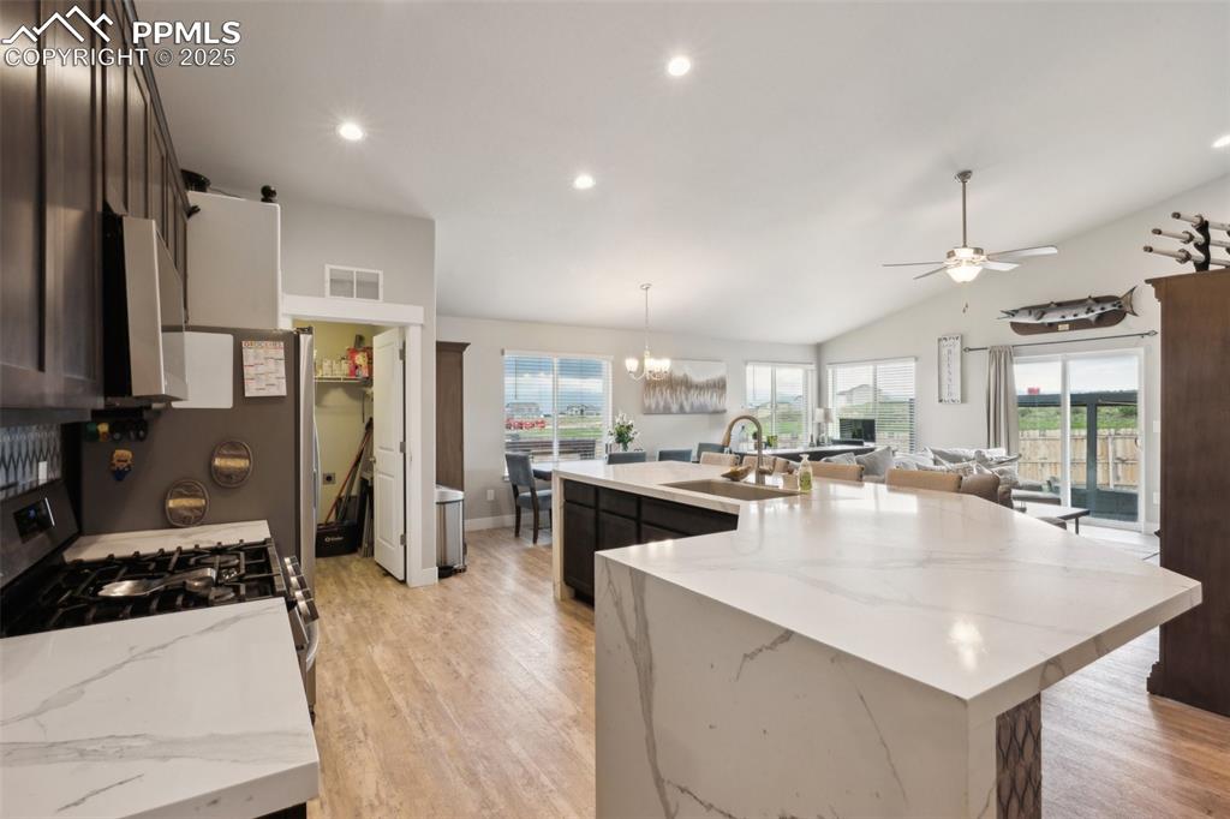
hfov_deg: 93.3
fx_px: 581
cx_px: 615
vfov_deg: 70.4
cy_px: 410
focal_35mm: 17
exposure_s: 1/3
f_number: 13
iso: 100
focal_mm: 17
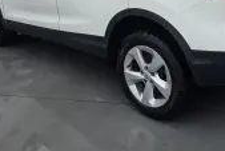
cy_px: 12
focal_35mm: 51
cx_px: 146
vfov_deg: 25.6
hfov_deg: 38.5
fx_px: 319
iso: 40
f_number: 1.7
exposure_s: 1/359
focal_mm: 6.3
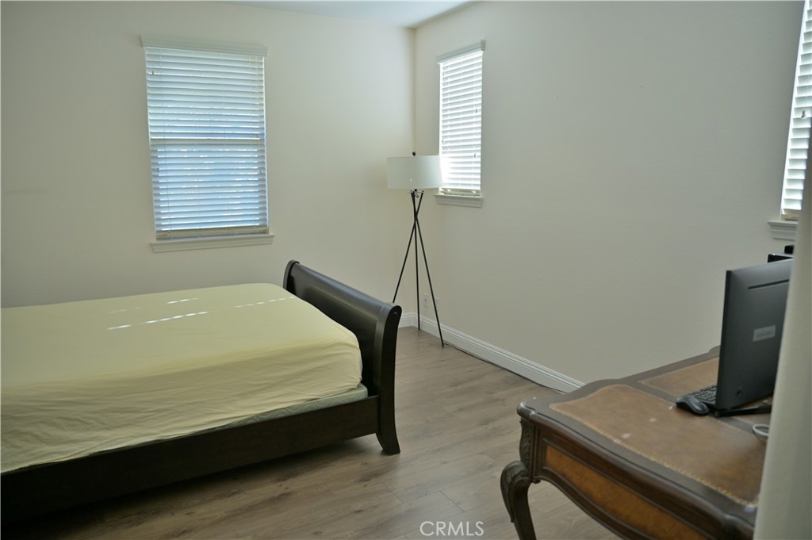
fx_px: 541
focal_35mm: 24
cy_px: 270
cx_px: 406
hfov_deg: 73.8
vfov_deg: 53.1
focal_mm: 24
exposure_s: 1/320
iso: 800
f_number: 2.8
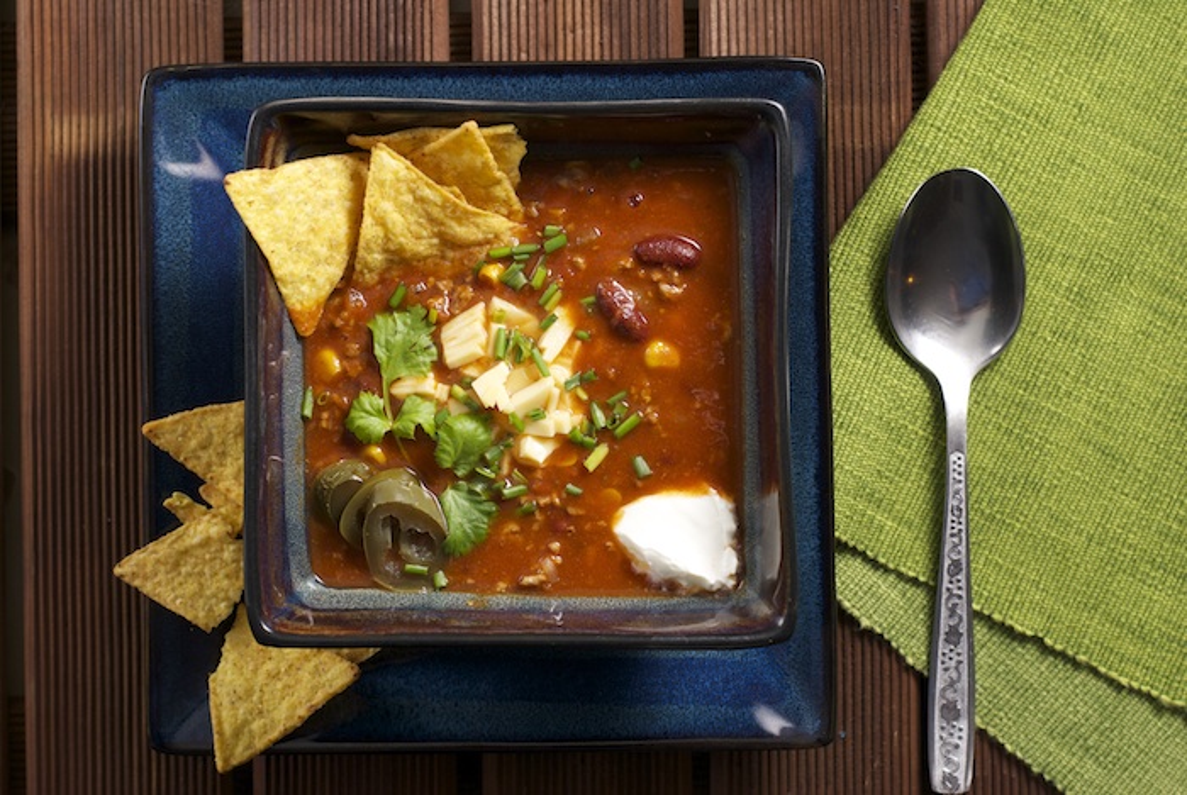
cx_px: 594
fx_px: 2477
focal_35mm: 75
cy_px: 398
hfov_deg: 27.0
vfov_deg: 18.2
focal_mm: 50
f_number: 5
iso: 100
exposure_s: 1/100
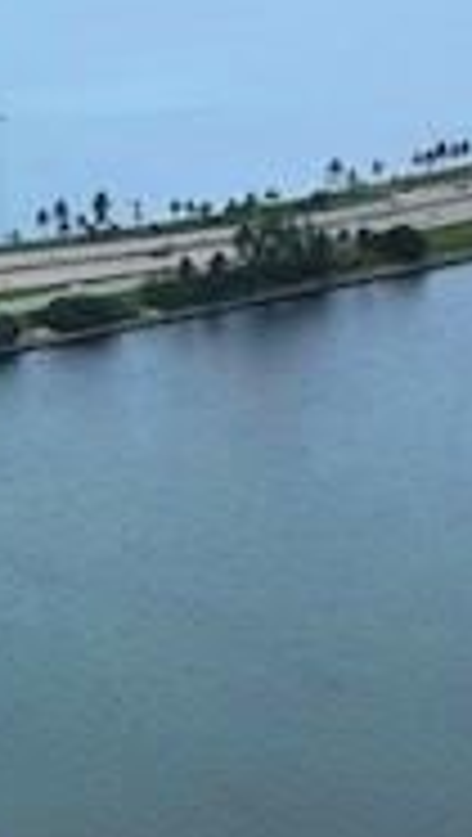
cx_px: -202
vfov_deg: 20.3
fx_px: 2330
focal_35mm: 105
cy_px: 374
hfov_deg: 11.2
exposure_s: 1/929
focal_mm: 3.99
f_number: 1.8
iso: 20
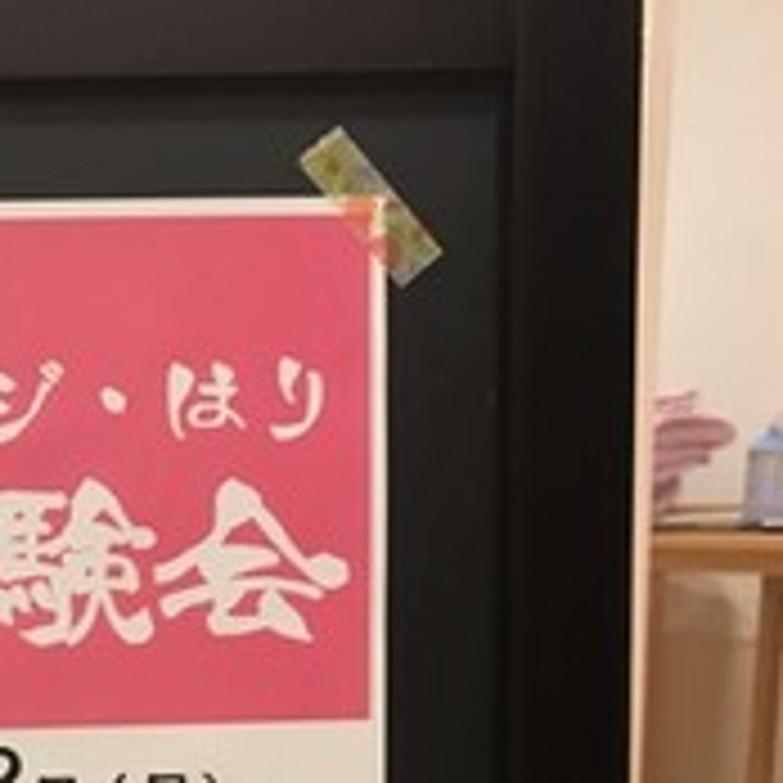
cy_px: 909
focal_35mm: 78
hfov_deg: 20.5
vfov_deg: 20.9
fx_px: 1996
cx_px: -191
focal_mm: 3.99
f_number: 1.8
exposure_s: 1/30
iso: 32
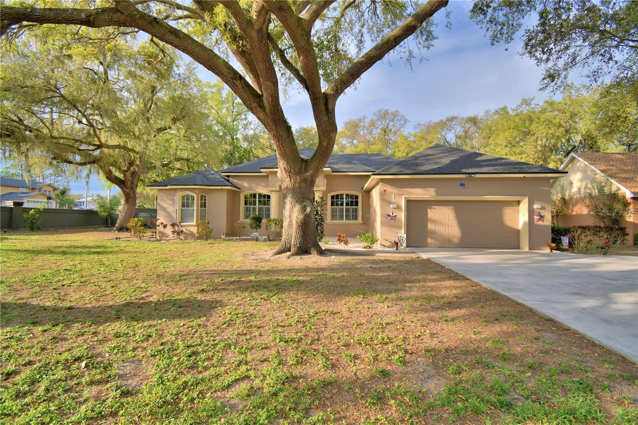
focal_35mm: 15
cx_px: 319
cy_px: 212
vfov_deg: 77.3
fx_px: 266
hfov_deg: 100.4
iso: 100
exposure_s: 1/640
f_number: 4.5
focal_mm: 10
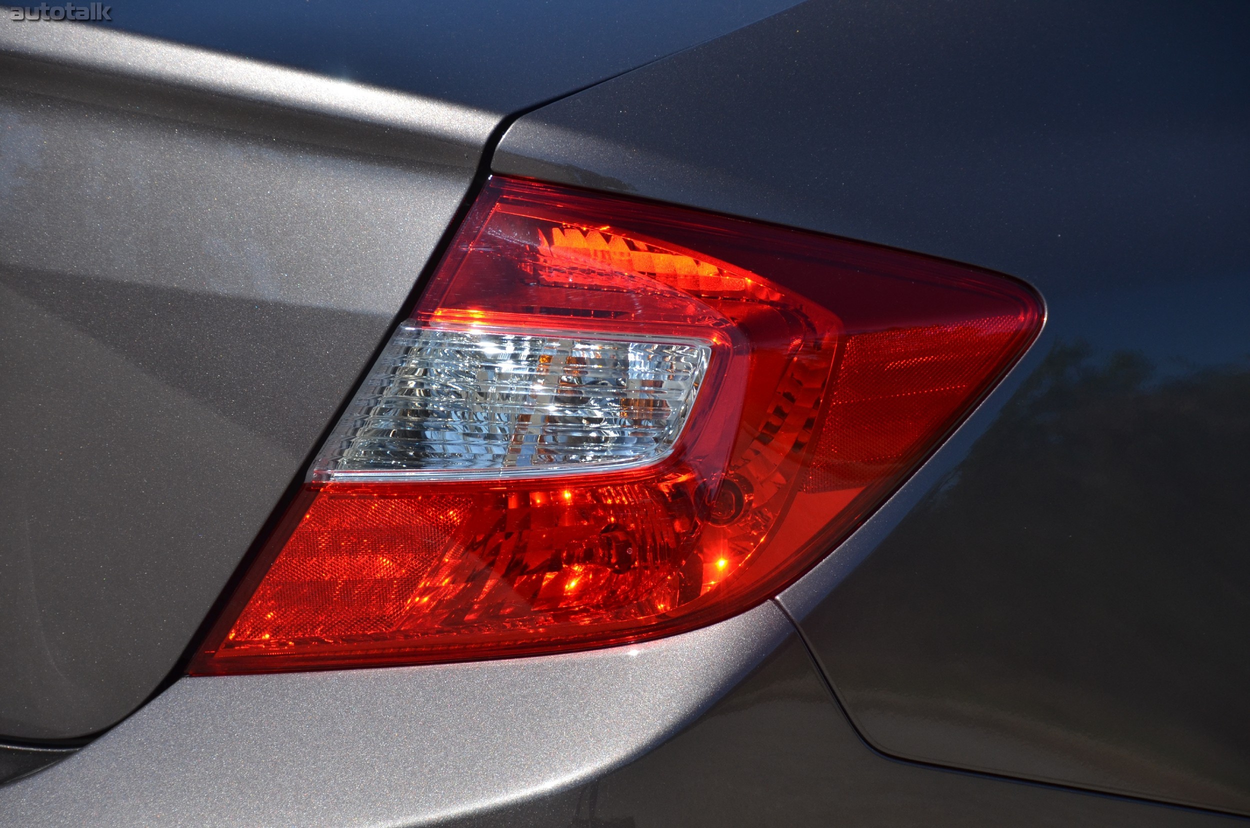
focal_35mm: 168
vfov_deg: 8.1
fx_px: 5821
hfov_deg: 12.3
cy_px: 414
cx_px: 625
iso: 400
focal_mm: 112
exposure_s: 1/2000
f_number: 7.1
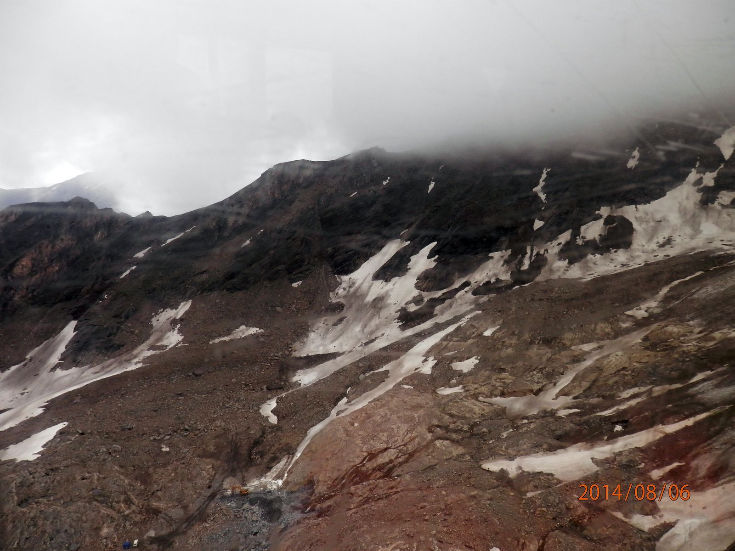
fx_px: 531
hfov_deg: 69.4
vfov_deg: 54.9
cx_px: 368
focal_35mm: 25
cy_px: 276
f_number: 3
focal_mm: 4.5
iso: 80
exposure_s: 1/100
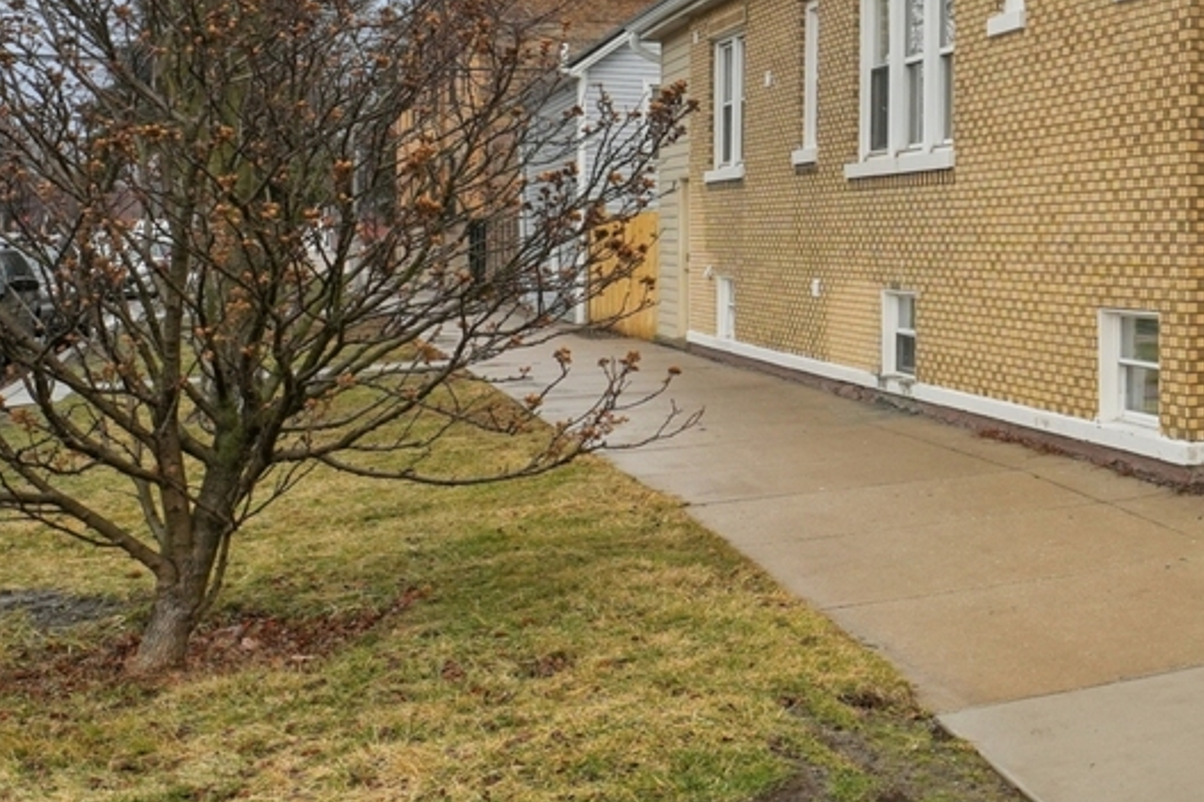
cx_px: 1709
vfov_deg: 29.0
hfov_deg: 30.6
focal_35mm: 43
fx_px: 1438
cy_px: -16
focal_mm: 14
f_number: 8
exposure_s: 1/200
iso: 400
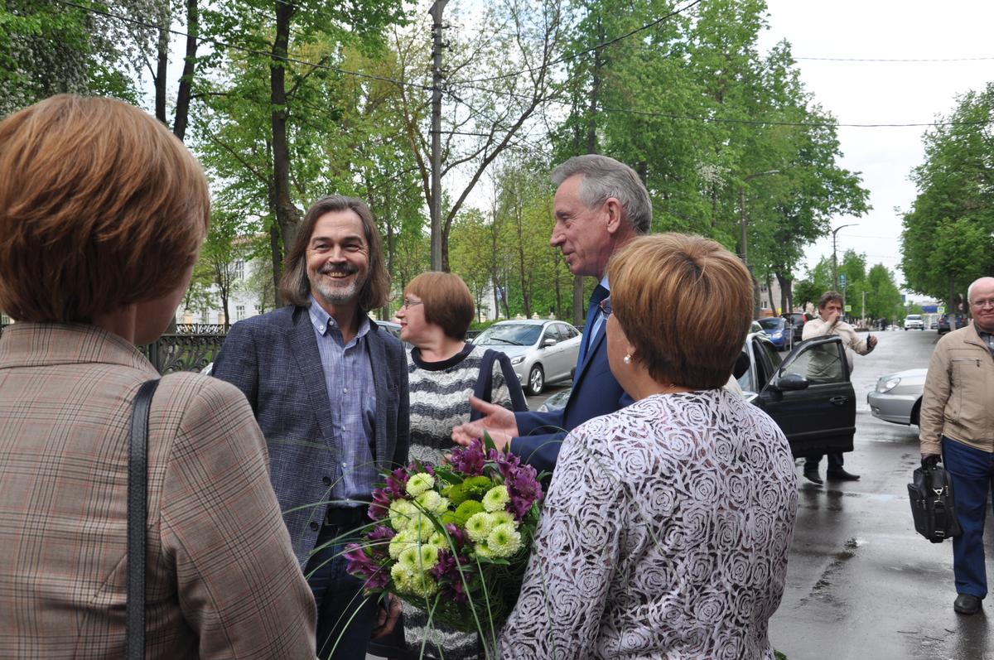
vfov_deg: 36.8
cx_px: 497
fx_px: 993
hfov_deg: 53.2
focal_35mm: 36
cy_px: 330
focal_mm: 24
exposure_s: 1/80
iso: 200
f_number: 9
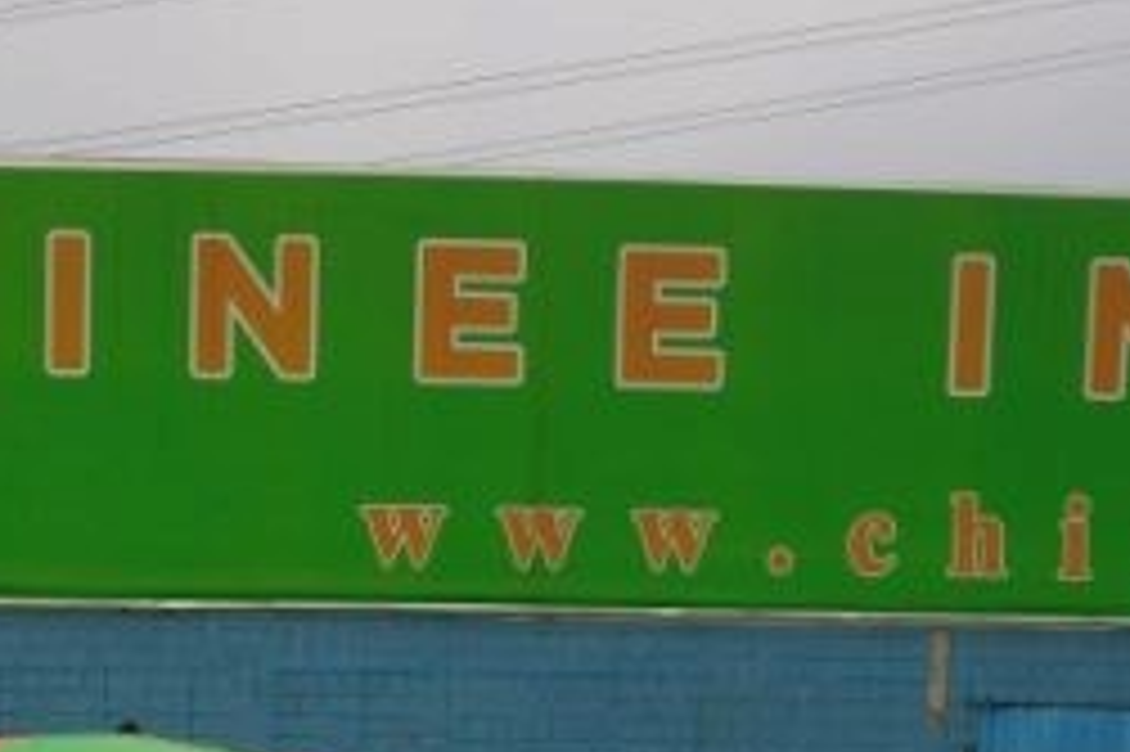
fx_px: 3074
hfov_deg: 20.1
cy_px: 1304
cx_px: -23
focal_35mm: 98
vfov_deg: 12.8
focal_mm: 16
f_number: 6.3
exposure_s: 1/100
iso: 100
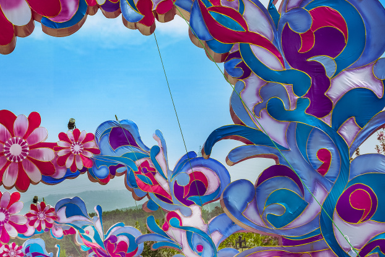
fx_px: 1444
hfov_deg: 15.0
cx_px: 46
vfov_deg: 10.1
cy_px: 202
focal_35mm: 135
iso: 100
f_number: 8
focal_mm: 70
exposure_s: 1/400
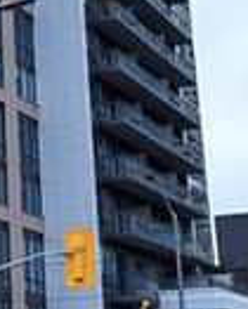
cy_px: -40
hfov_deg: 12.6
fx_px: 1091
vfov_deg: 15.7
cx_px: -64
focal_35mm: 119
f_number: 1.85
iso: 47
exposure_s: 1/1689
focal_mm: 6.81
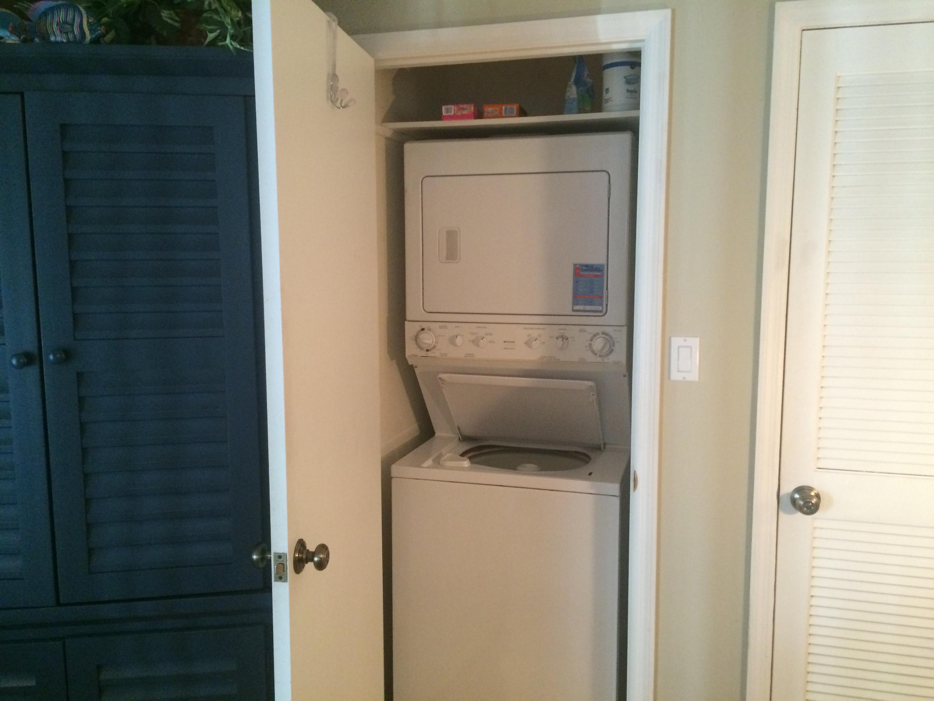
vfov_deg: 48.2
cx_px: 467
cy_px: 350
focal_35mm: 29
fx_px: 782
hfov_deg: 61.7
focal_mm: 4.15
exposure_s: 1/30
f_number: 2.2
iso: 250
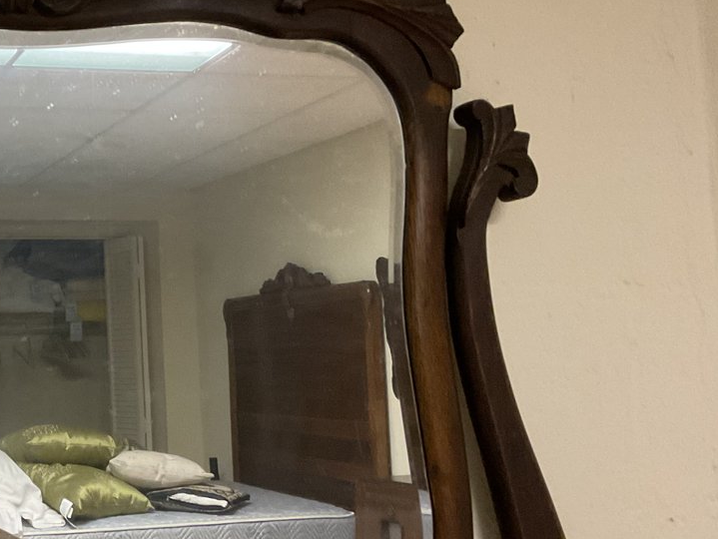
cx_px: 37
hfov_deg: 30.0
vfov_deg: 24.0
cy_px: 260
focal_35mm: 61
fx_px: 1266
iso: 250
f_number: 1.8
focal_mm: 3
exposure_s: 1/60
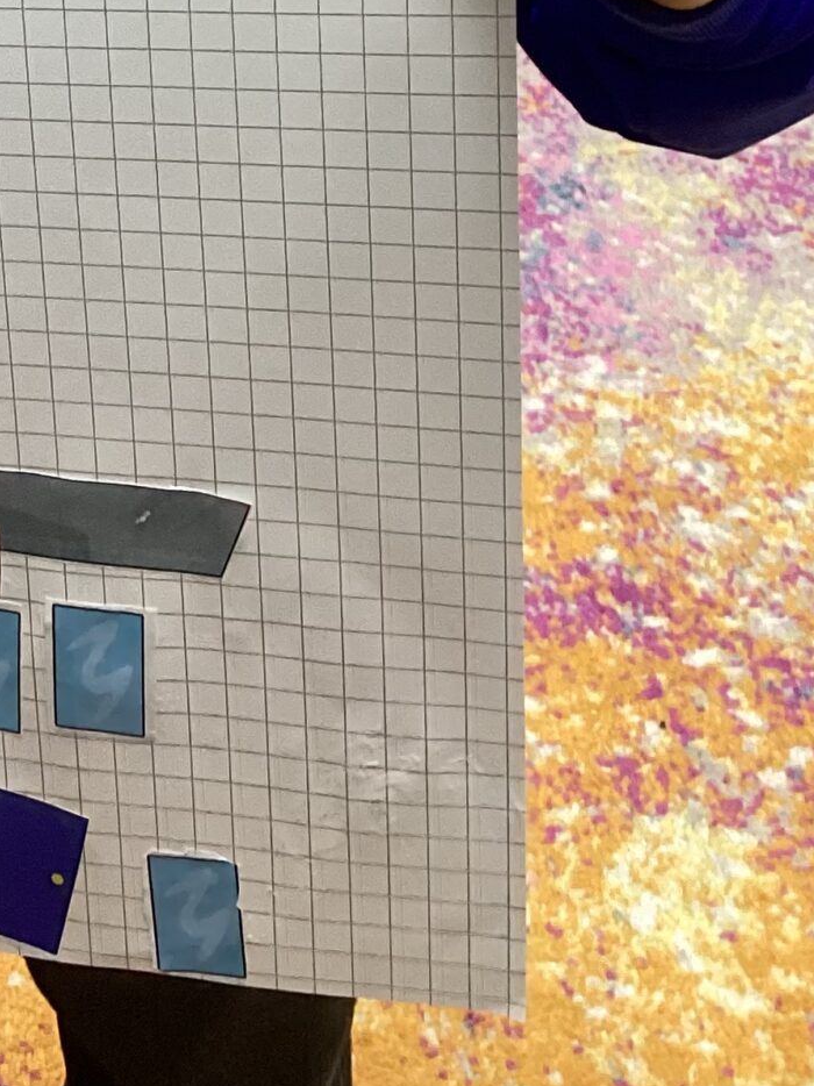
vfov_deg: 21.3
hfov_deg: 16.5
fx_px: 2666
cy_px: -229
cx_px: -209
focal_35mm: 85
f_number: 2.4
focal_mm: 3.3
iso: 160
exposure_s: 1/50
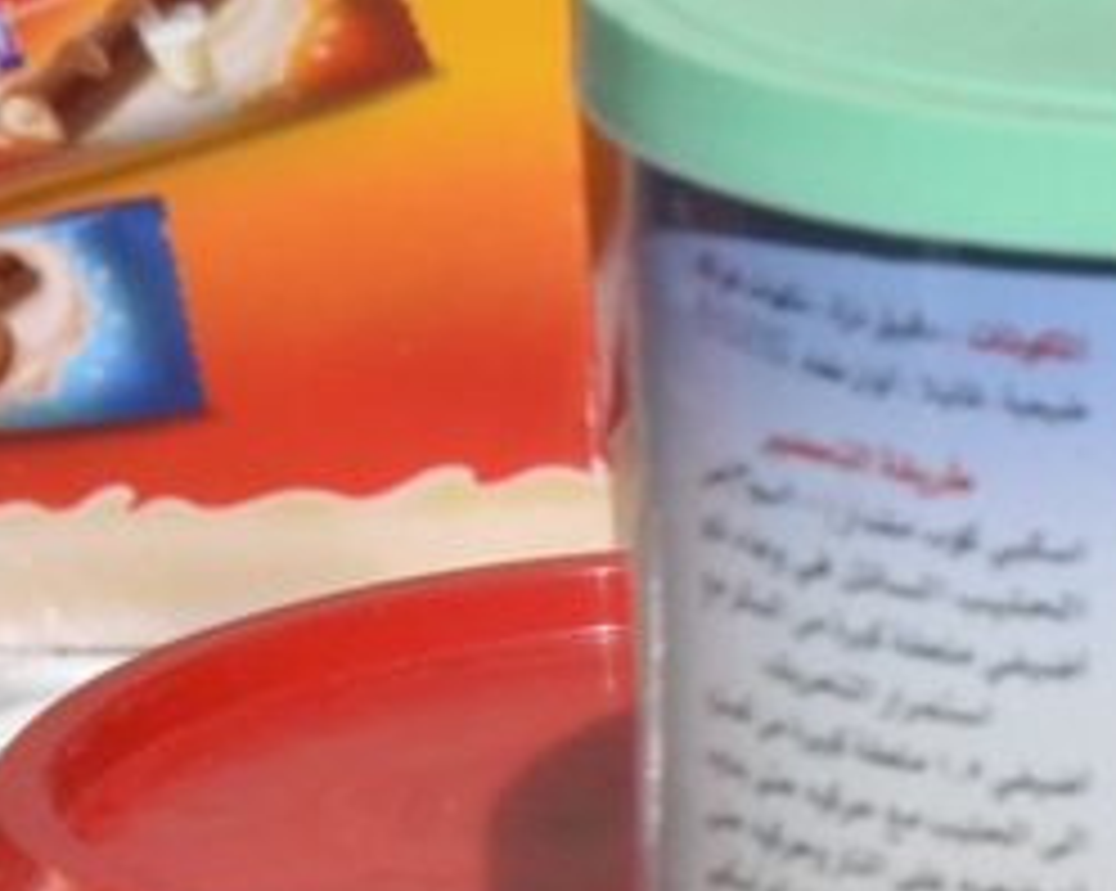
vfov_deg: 3.3
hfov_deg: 4.1
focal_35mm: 465
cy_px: 236
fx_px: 15347
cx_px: 2264
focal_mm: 120
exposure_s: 1/3200
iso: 3200
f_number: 22
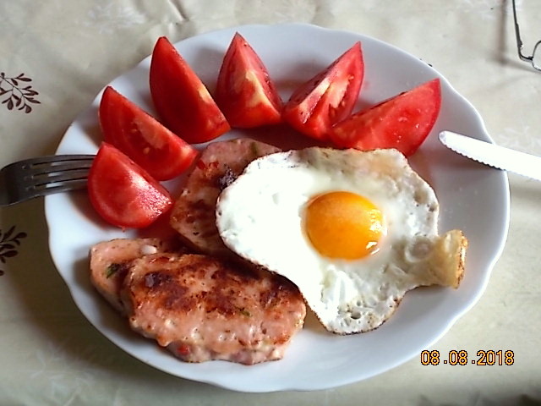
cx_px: 270
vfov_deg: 25.2
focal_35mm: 58
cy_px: 203
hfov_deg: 33.2
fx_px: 906
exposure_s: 1/30
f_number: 4.9
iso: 100
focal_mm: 10.3
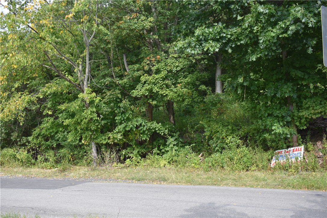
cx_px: 164
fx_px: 327
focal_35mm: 36
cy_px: 109
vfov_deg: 36.9
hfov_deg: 53.1
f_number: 5.6
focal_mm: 24
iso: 320
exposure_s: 1/250
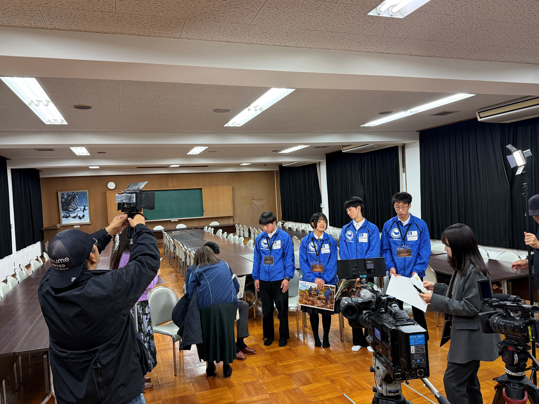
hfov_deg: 71.6
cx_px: 270
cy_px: 202
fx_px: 374
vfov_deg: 56.8
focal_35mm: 24
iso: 400
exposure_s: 1/120
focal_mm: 6.76
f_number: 1.78
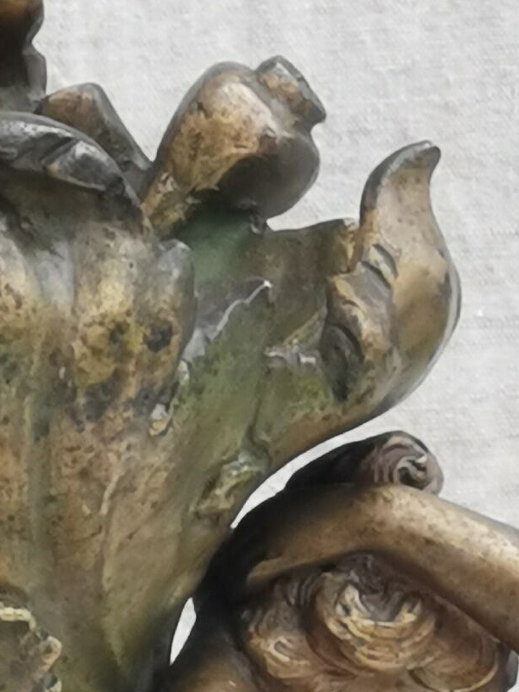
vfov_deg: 3.4
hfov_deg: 2.6
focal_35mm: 577
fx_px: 11535
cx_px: -42
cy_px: 1451
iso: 64
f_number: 2.4
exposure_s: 1/120
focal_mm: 7.48
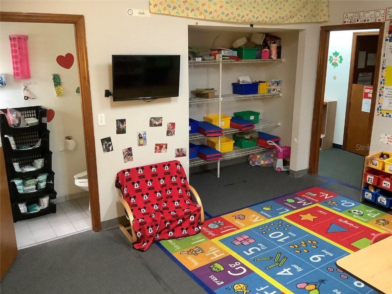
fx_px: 351
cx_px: 196
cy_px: 147
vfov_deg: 45.4
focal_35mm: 31
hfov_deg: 58.4
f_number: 2.4
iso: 400
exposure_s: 1/30
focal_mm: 3.3
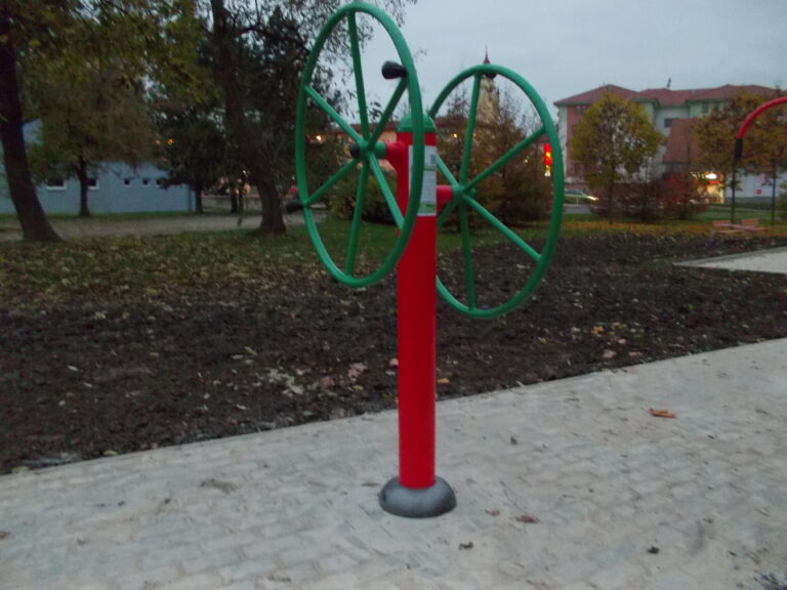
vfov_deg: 48.2
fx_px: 659
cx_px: 394
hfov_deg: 61.7
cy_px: 295
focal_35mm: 29
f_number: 3.3
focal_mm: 4.1
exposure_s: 1/5
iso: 400
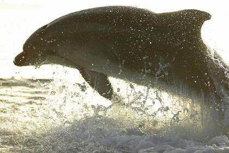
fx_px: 1908
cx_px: 114
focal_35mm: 300
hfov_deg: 6.9
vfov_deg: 4.6
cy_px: 76
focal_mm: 200
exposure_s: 1/8000
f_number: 2.8
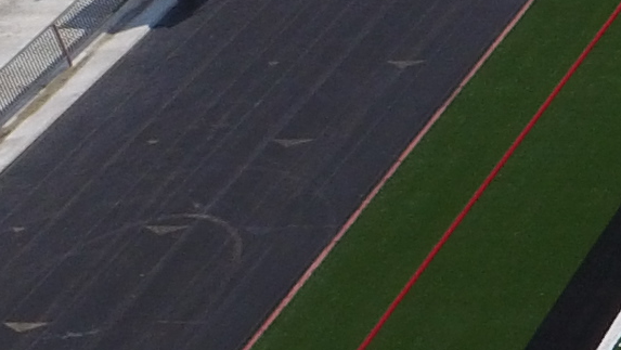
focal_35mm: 152
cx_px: 1808
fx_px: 2504
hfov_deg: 10.5
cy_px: -29
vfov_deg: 7.9
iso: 100
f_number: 2.8
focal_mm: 3.61
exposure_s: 1/1058
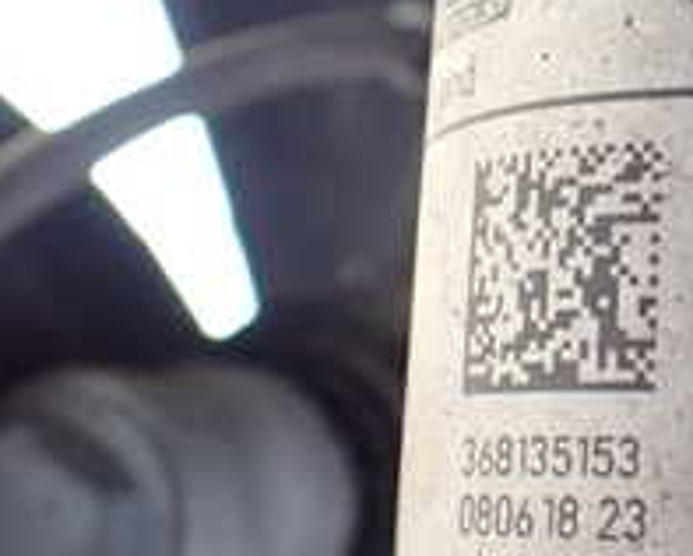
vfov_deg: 17.1
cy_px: 81
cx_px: 658
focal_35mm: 89
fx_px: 1827
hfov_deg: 20.9
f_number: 2.3
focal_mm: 5.4
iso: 1250
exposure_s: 1/30
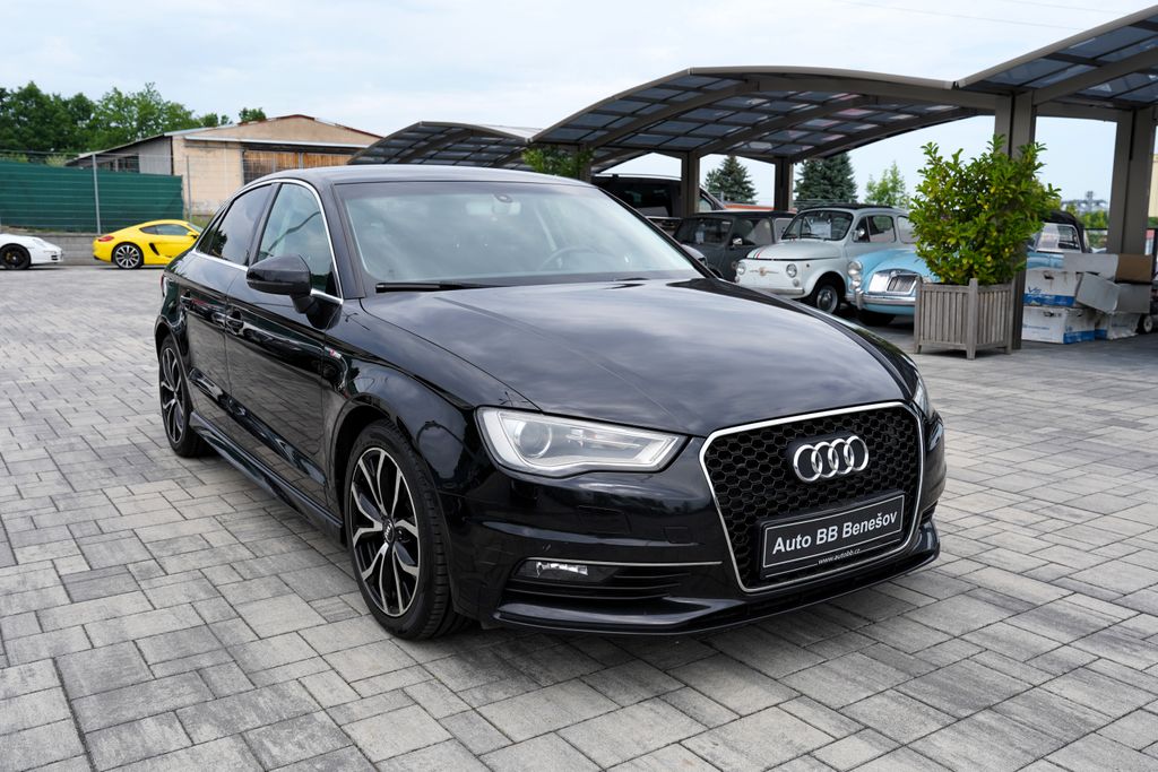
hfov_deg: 60.3
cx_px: 579
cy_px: 386
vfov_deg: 42.3
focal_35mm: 31
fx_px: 997
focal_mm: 31
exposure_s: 1/250
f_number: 7.1
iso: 100
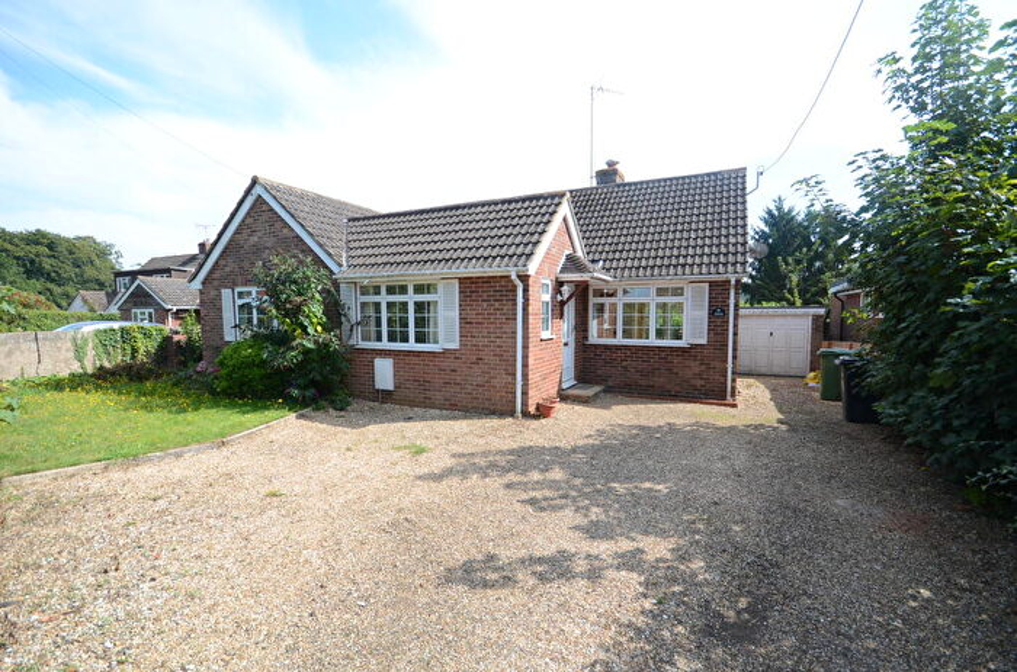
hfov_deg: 100.5
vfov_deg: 77.0
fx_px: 423
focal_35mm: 15
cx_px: 508
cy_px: 336
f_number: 6.3
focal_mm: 10
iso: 100
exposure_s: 1/160
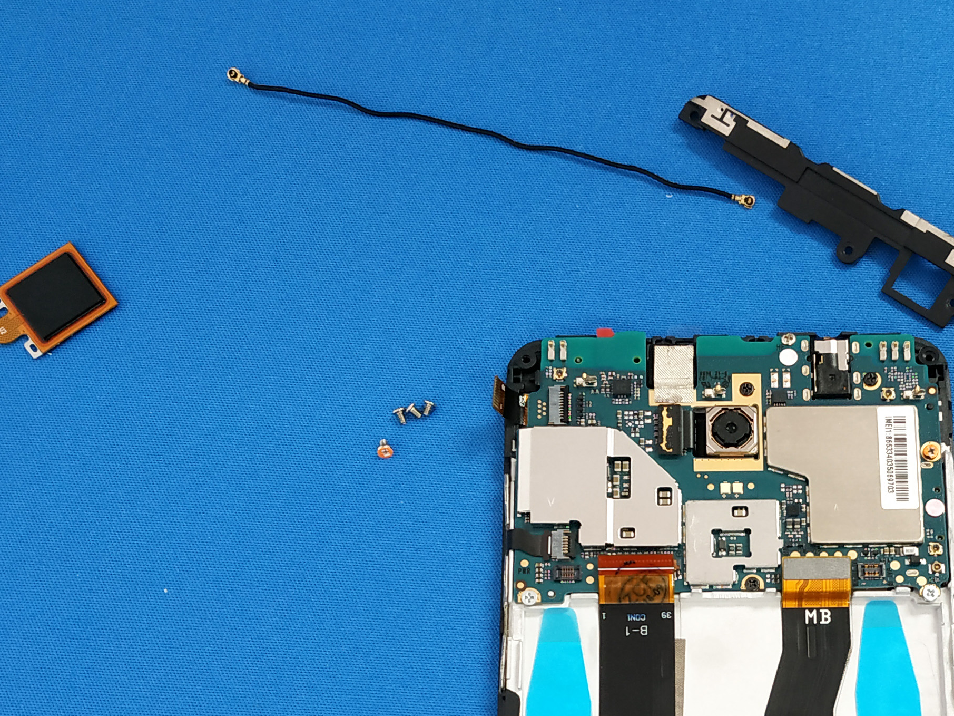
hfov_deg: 35.1
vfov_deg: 26.5
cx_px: 754
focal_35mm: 53
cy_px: 662
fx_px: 1461
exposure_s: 1/25
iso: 320
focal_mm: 3.94
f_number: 1.9
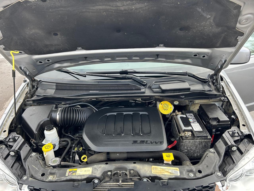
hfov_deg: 67.3
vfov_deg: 53.1
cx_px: 127
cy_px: 96
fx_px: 191
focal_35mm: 26
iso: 50
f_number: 1.5
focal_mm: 5.7
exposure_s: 1/383
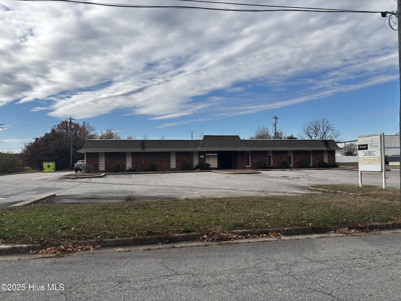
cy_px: 150
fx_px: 301
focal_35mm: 26
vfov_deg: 53.1
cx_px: 200
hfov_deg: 67.3
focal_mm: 5.96
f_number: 1.6
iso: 50
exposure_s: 1/2024
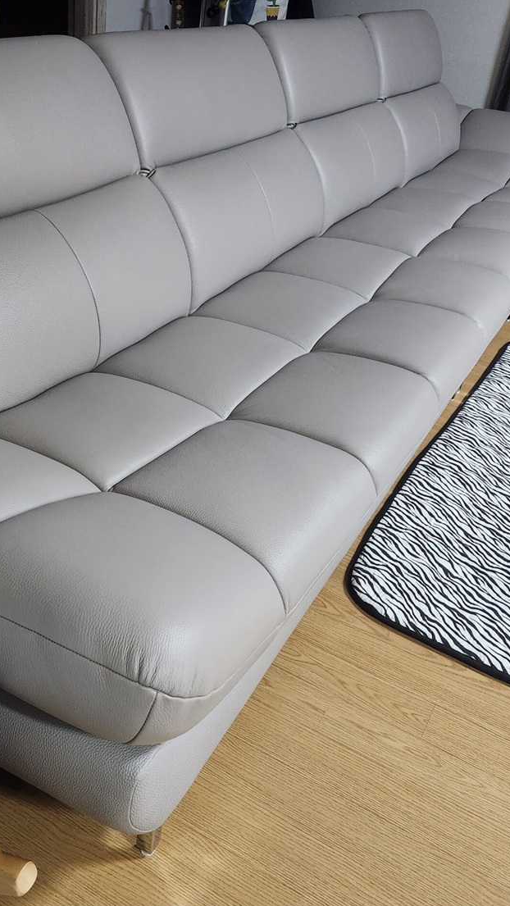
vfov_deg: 58.0
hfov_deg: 34.6
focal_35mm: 34
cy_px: 460
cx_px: 230
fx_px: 817
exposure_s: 1/120
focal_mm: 5.4
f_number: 1.8
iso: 500
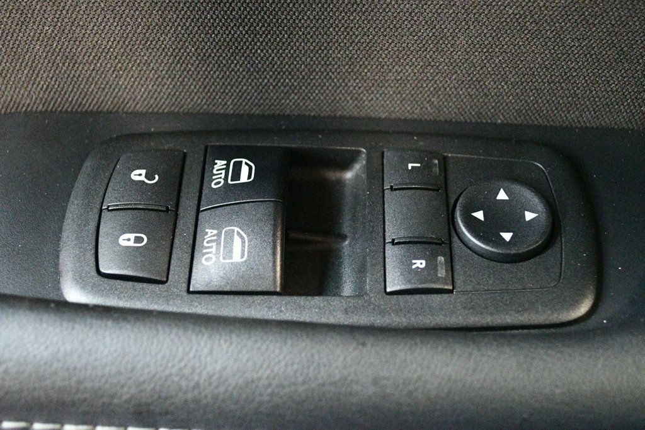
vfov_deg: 26.0
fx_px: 931
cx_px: 322
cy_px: 215
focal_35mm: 52
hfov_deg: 38.2
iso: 12800
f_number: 5
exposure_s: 1/25
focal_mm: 35
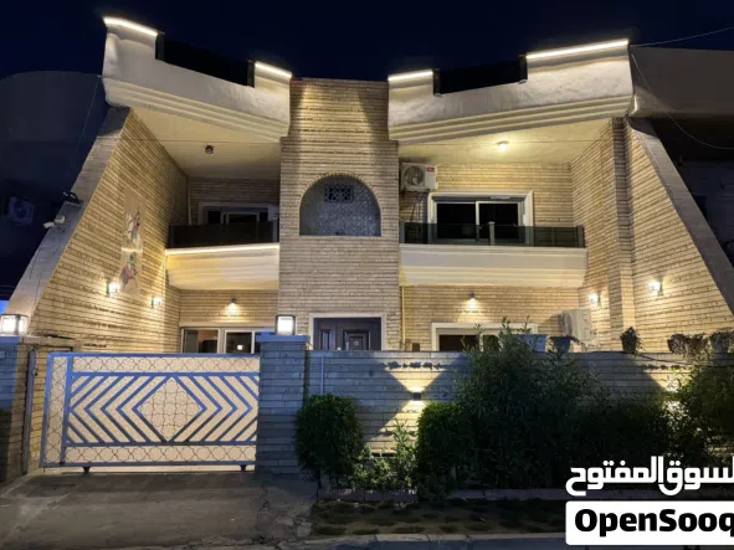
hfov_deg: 67.3
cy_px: 277
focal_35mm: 26
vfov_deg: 53.0
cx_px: 379
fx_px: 551
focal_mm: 6.76
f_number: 1.78
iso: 800
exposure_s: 1/50
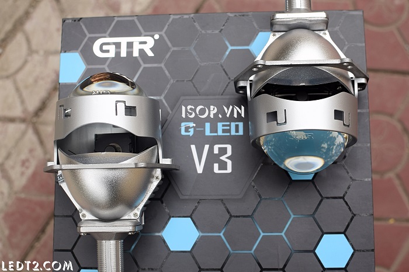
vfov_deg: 25.7
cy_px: 136
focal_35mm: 52
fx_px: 596
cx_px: 204
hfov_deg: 37.9
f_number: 4.5
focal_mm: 35
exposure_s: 1/50
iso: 320
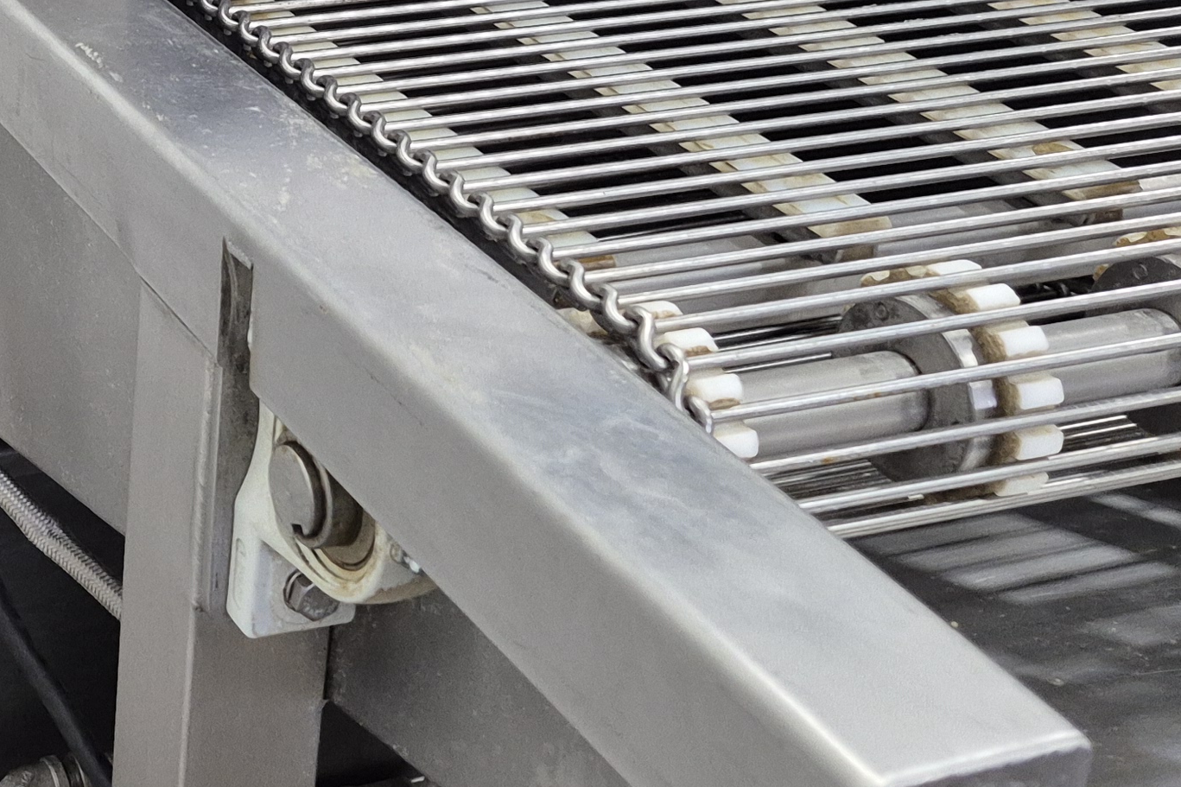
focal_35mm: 70
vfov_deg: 18.6
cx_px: -252
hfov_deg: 25.7
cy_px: -104
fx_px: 2296
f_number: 1.8
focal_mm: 5.4
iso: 400
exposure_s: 1/120
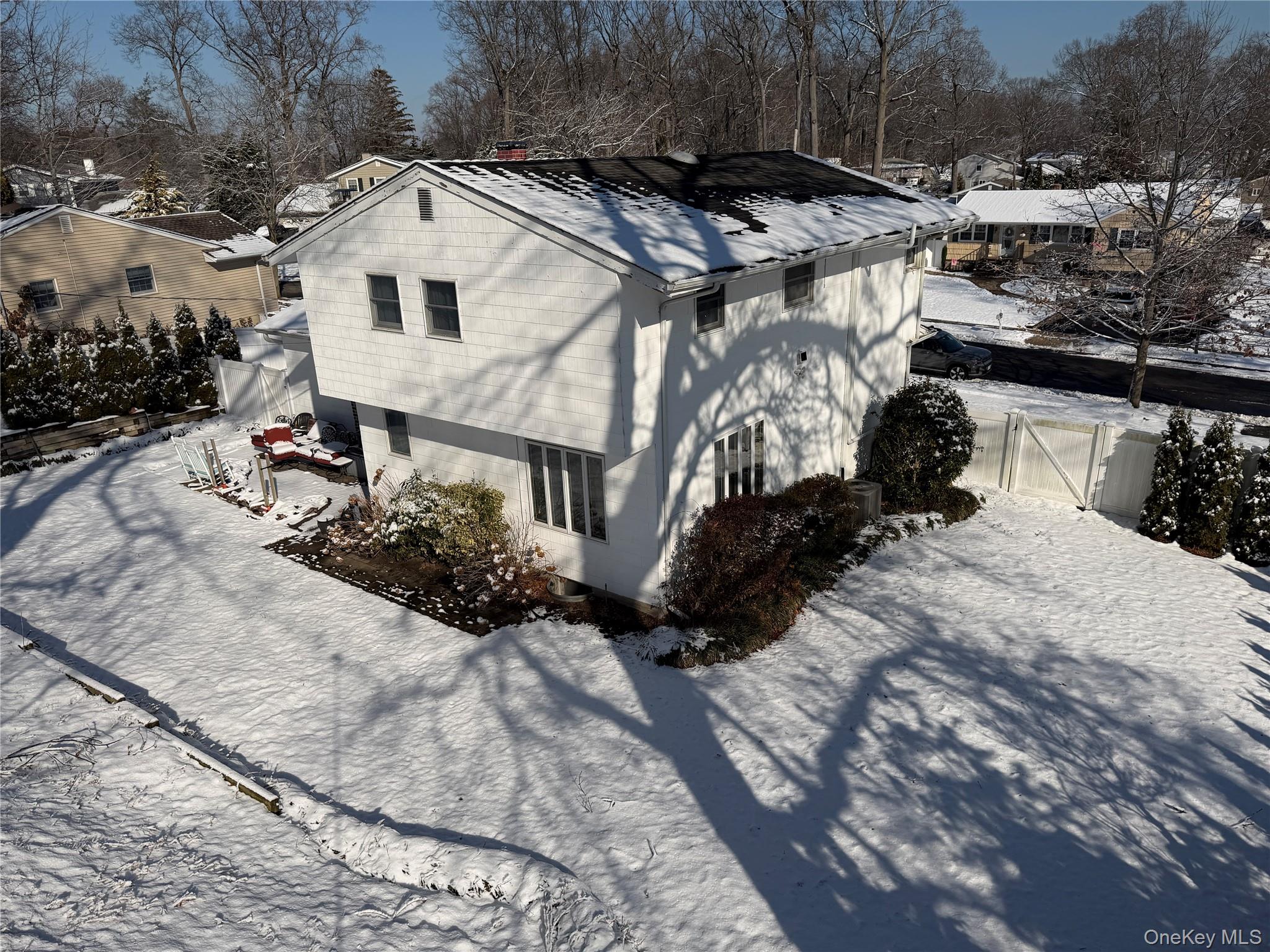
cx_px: 635
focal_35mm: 24
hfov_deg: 71.6
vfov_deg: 56.8
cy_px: 476
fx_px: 881
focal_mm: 6.76
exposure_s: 1/14286
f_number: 1.78
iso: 80
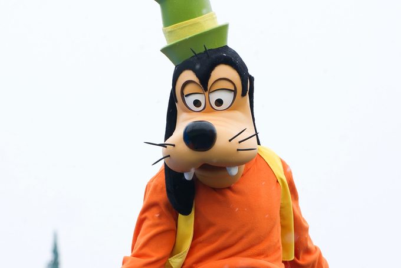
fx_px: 1783
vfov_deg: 8.6
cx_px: 200
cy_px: 134
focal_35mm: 160
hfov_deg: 12.8
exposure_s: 1/320
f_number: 5.6
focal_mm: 160
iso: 1250
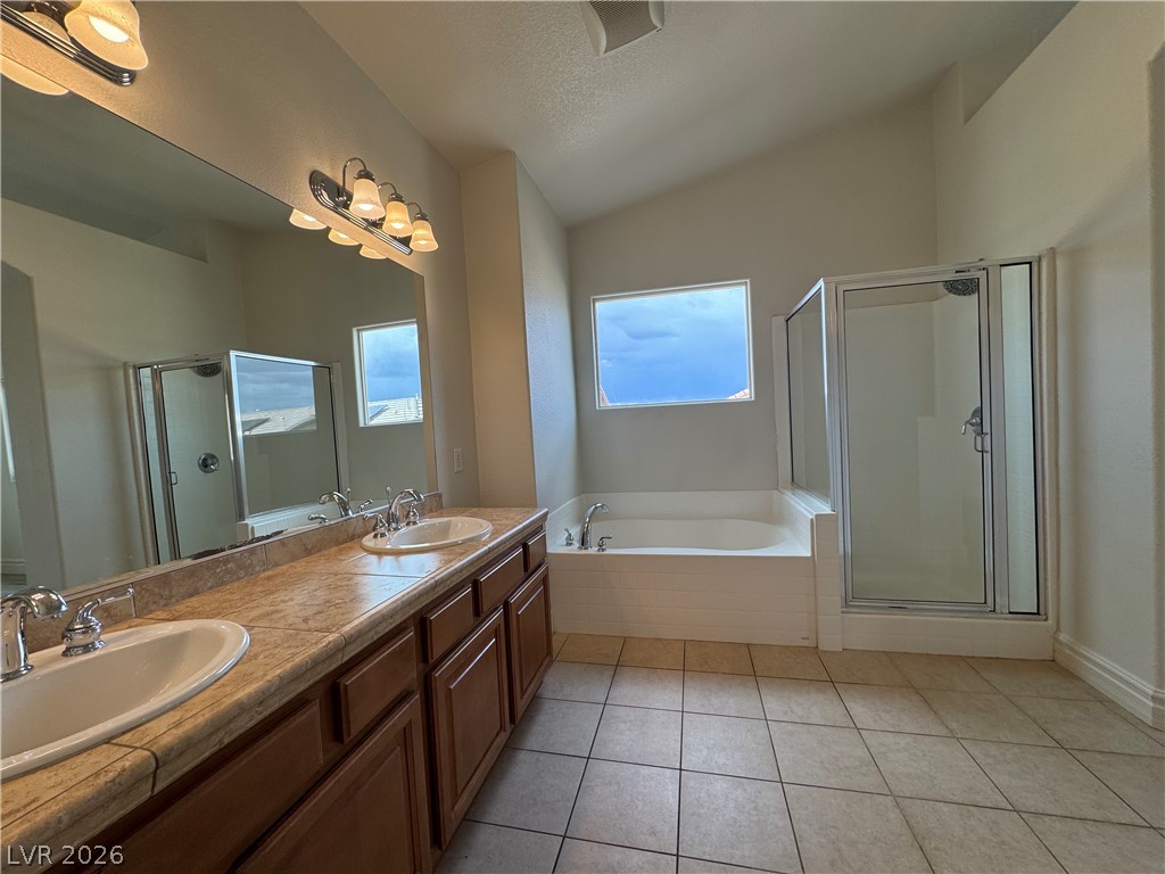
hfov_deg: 102.1
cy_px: 437
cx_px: 582
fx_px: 471
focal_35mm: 14
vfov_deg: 85.7
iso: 40
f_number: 2.2
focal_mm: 2.22
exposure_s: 1/225
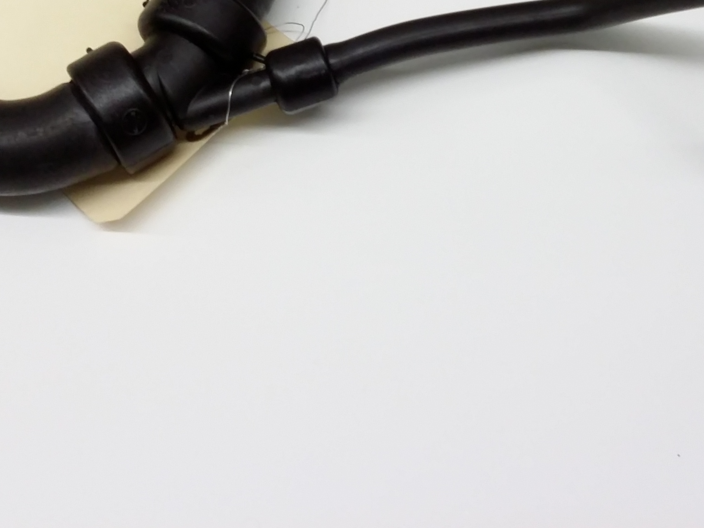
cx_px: 363
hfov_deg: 31.7
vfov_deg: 23.3
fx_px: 1241
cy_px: 31
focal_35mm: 61
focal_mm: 3.4
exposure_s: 1/24
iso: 160
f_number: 2.4
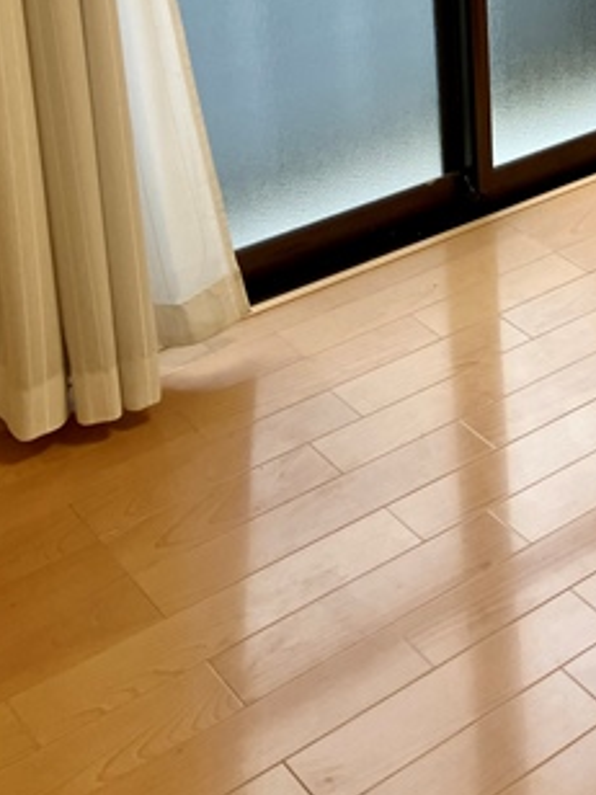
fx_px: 1584
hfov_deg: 20.1
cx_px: 699
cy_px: -108
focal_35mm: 69
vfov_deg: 25.8
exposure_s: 1/100
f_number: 1.8
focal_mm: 3.99
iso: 50
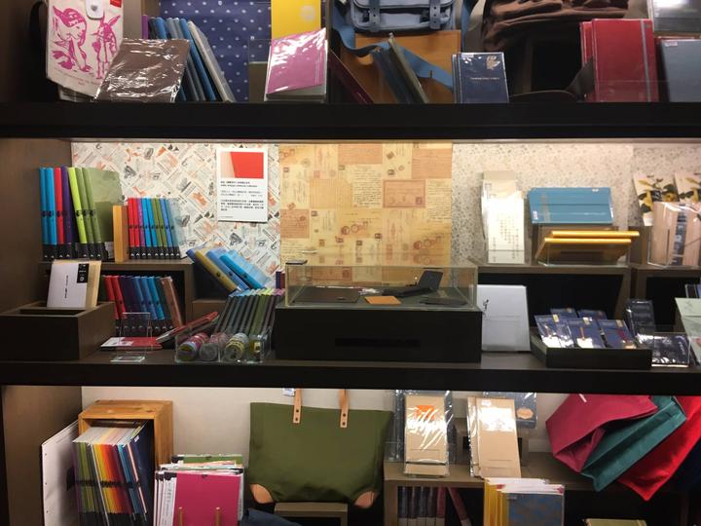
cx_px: 350
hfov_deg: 61.7
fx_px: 587
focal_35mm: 29
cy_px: 263
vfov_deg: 48.2
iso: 32
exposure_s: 1/33
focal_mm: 4.15
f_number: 2.2
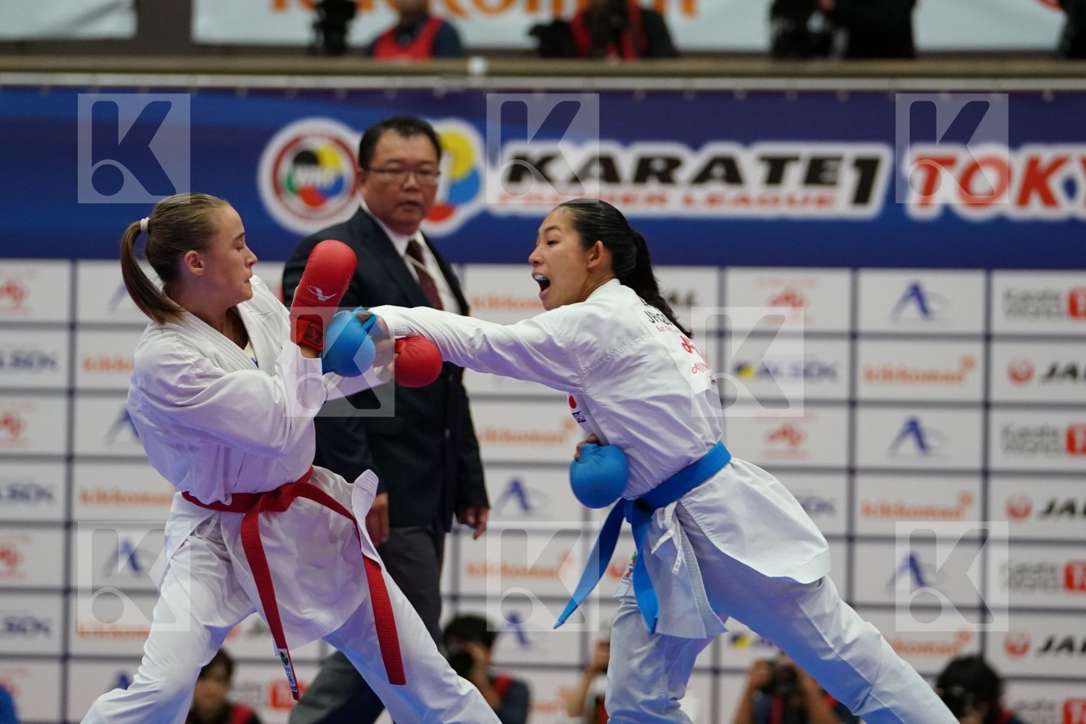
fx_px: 6455
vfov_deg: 6.4
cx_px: 543
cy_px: 362
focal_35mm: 214
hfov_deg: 9.6
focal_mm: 143
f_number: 2.8
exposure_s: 1/1000
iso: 3200
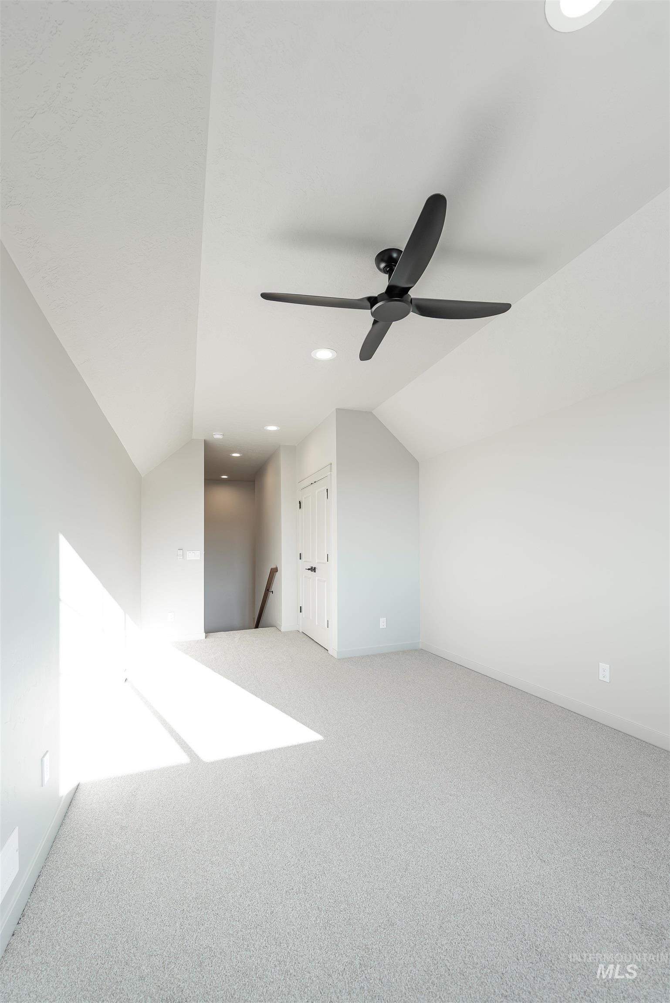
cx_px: 335
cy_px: 502
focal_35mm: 14
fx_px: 390
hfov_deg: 81.3
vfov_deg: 104.2
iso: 100
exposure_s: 1/30
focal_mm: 14
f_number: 4
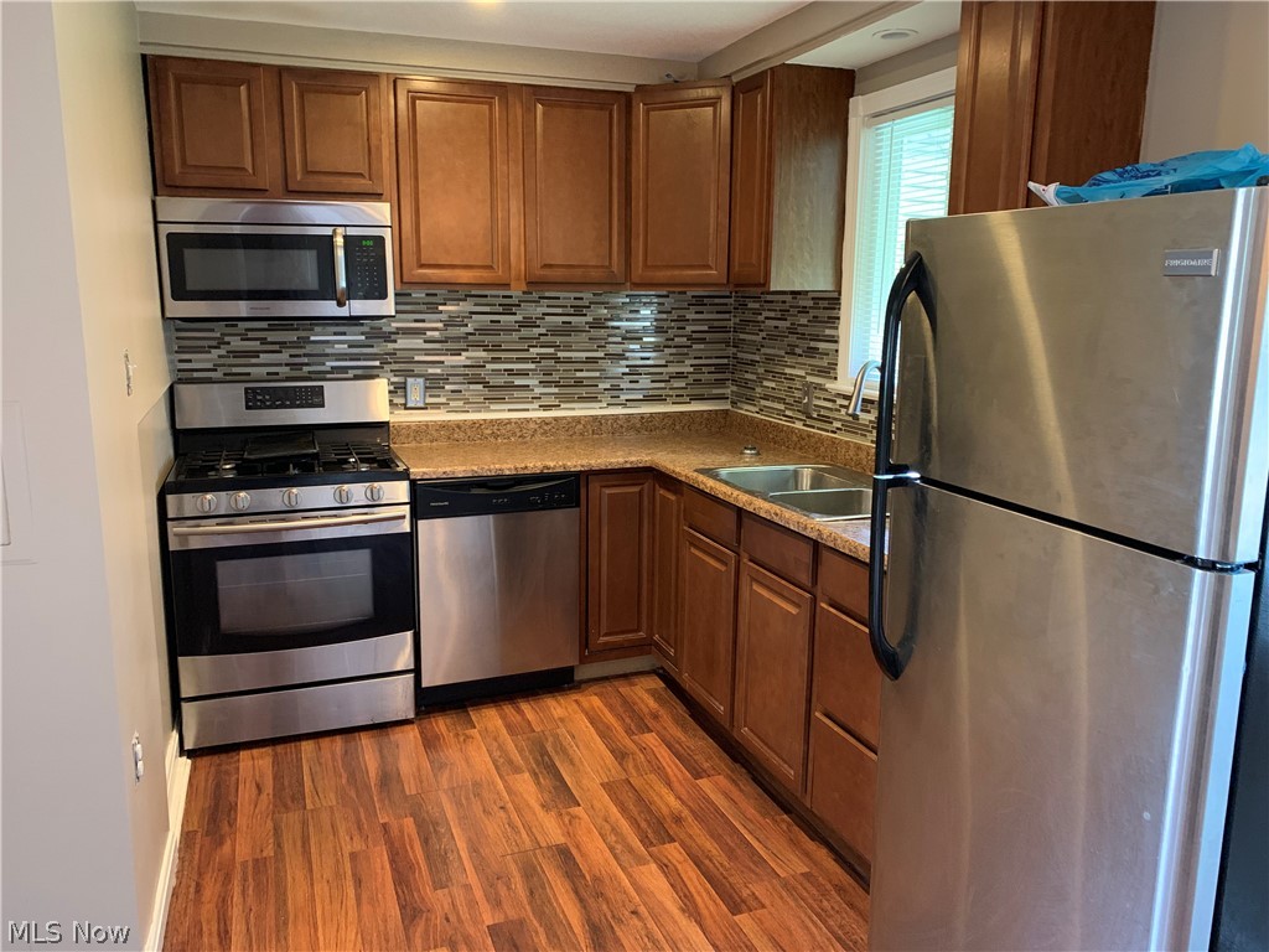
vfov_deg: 53.1
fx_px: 953
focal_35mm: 26
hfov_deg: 67.3
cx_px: 634
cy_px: 476
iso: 400
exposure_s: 1/30
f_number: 1.8
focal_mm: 4.25
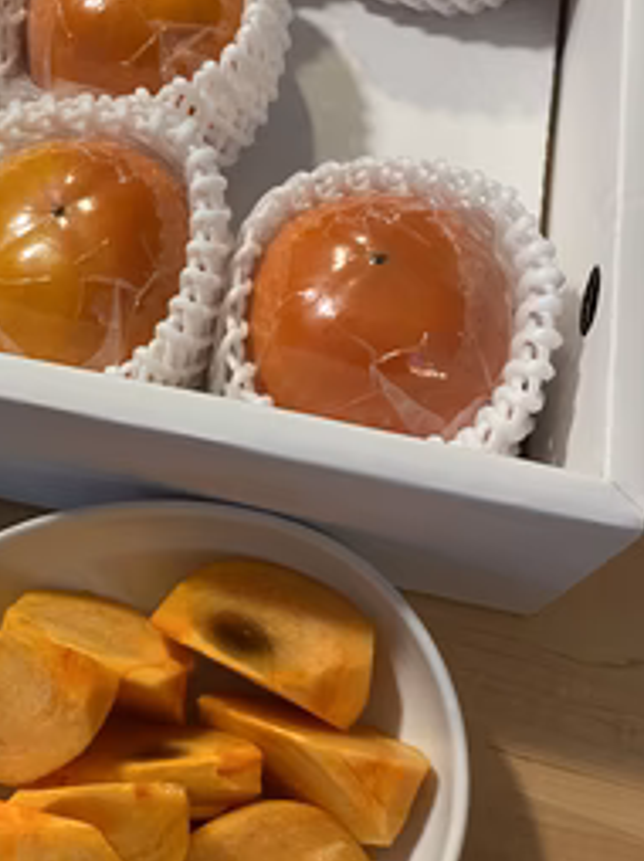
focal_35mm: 41
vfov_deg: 45.7
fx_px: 1019
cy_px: 373
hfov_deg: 34.3
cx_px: 153
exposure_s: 1/50
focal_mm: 4.25
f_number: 1.8
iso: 80
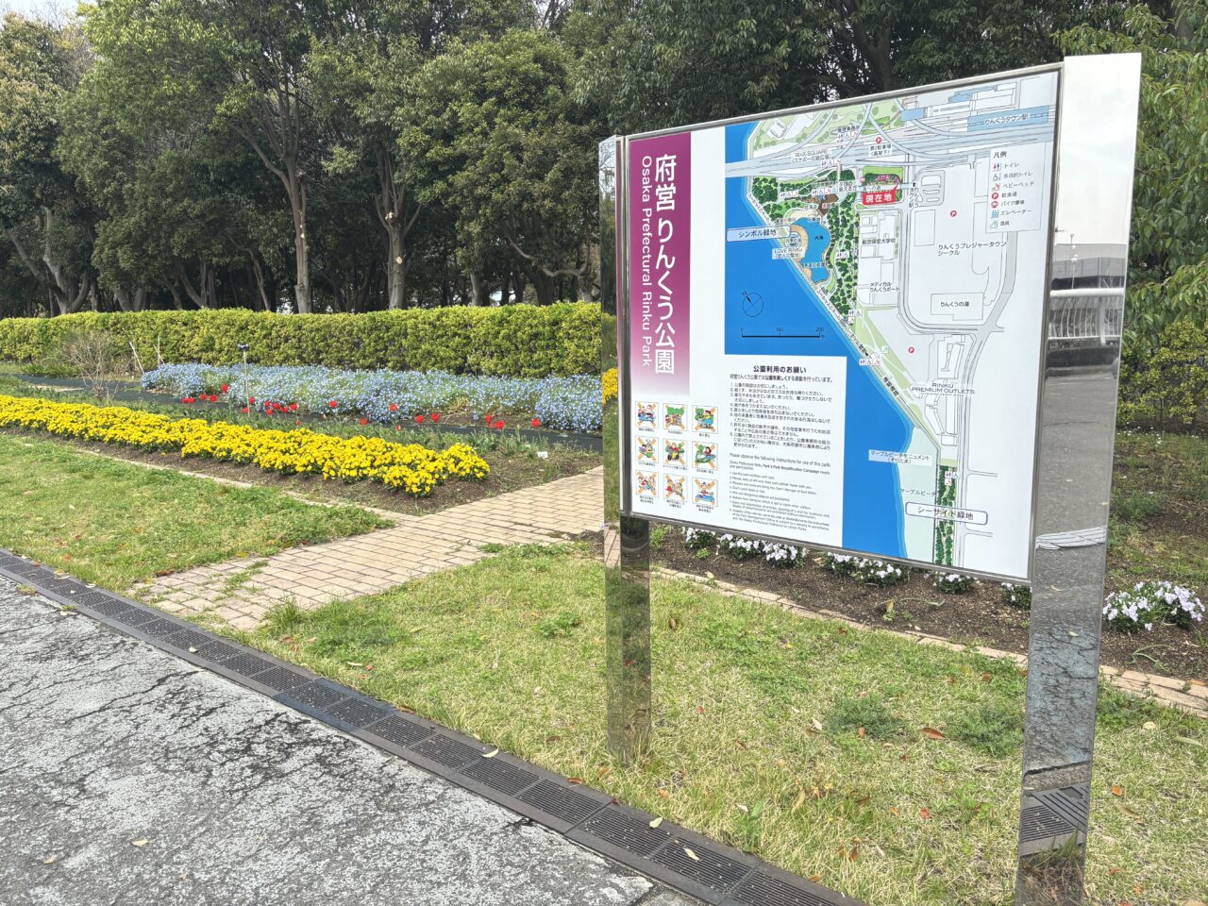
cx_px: 604
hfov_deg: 67.3
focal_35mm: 26
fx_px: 907
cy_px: 453
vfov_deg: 53.1
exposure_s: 1/851
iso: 50
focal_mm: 5.96
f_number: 1.6
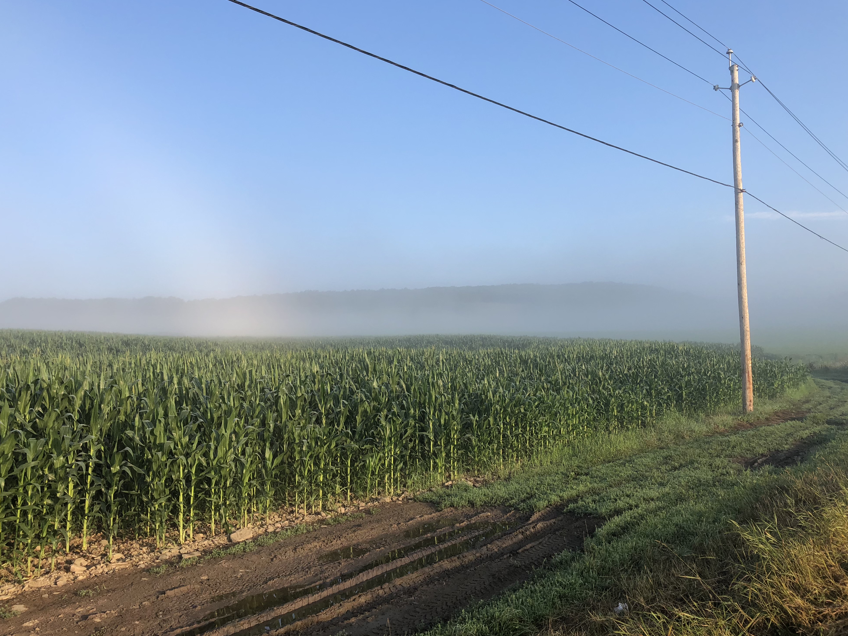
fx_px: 710
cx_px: 416
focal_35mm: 29
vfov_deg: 48.2
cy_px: 311
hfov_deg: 61.7
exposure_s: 1/883
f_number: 1.8
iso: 20
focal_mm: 3.99
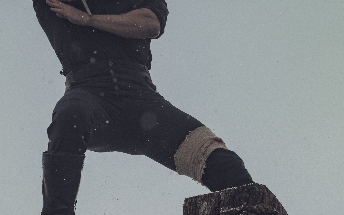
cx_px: 222
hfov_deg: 6.7
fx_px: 2916
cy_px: 93
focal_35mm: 311
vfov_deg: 4.2
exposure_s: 1/320
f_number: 6.3
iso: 200
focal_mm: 112
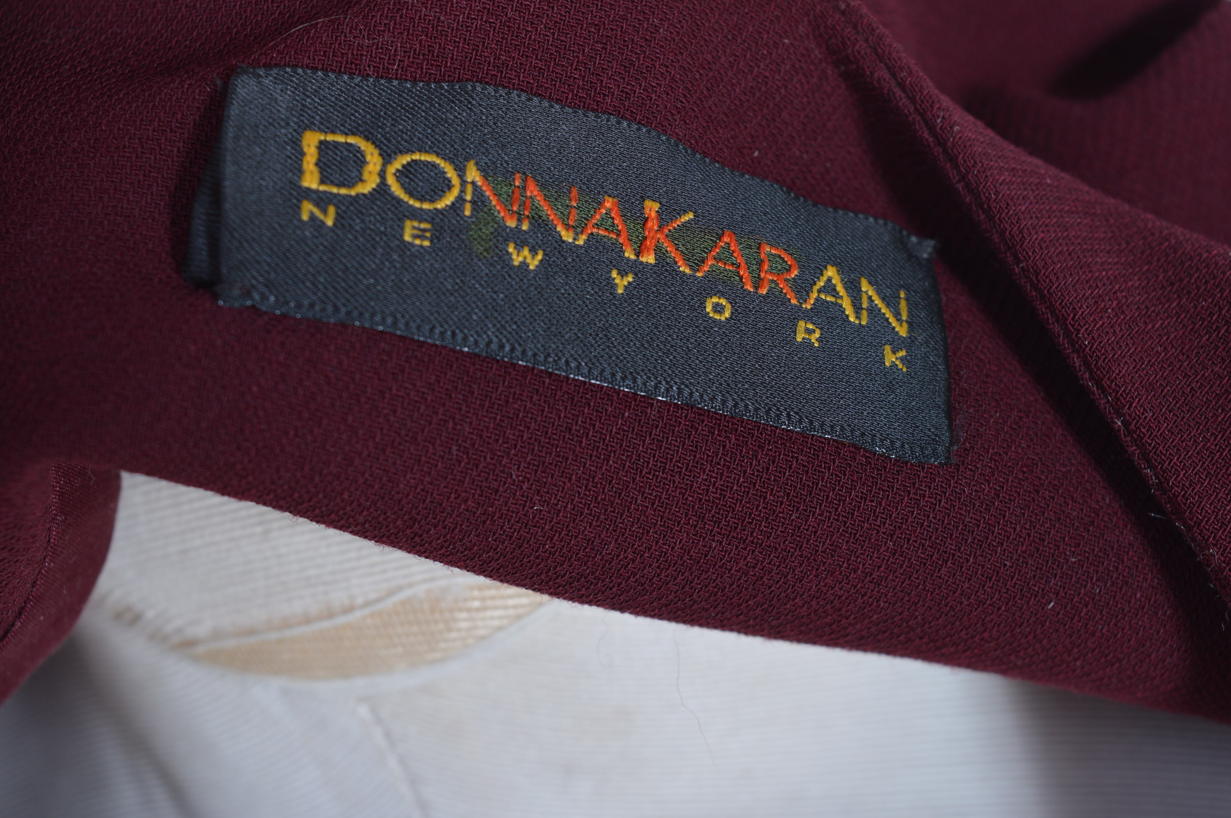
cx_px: 616
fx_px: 2819
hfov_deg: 24.6
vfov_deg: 16.5
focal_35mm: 82
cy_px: 409
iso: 100
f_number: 8
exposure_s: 1/200
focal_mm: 55
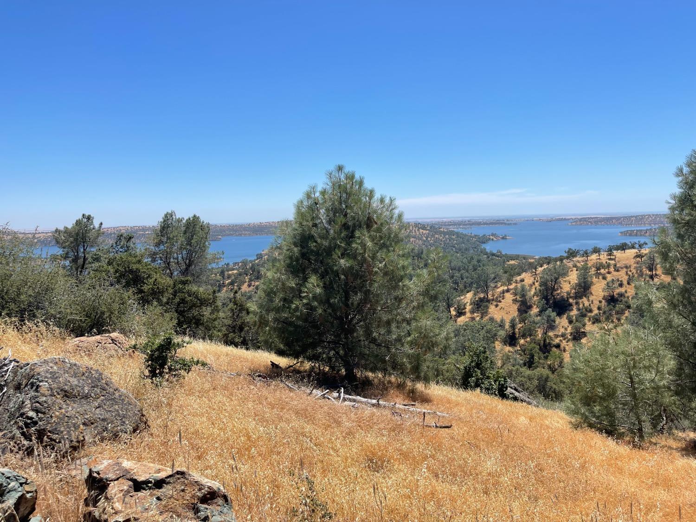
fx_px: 503
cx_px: 348
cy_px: 261
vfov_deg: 54.9
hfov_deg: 69.4
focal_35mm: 25
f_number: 1.6
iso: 32
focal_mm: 5.1
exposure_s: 1/4348
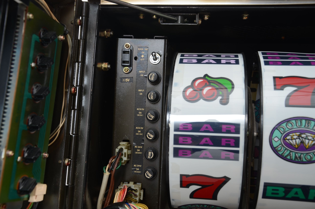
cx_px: 158
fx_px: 393
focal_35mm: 45
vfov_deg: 29.7
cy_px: 104
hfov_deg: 43.7
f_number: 5.6
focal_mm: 30
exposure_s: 1/100
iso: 200
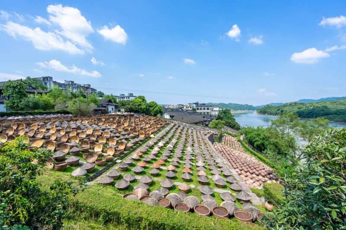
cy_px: 115
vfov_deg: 73.7
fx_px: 154
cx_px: 173
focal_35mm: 16
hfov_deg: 96.7
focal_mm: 16
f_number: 7.1
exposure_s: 1/200
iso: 100
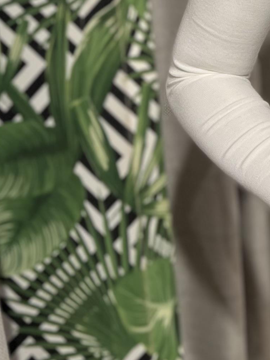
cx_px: 496
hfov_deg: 12.8
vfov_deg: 17.3
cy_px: -150
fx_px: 1082
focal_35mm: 104
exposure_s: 1/102
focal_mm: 5.7
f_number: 1.5
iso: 32
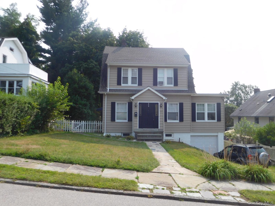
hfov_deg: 69.4
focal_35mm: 25
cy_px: 103
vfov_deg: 54.9
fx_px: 199
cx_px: 138
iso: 125
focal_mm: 4.5
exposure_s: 1/800
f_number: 3.4
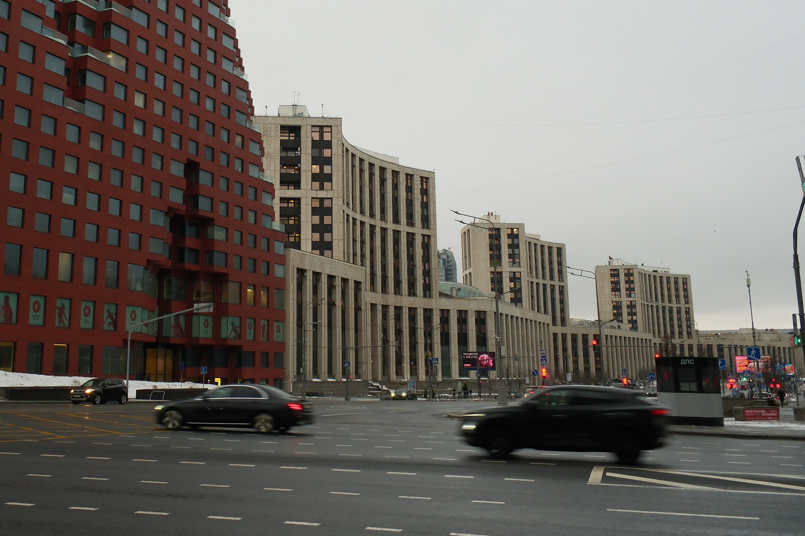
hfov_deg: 45.8
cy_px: 150
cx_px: 280
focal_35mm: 42
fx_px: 939
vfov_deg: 31.4
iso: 1250
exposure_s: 1/60
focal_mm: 18
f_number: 8
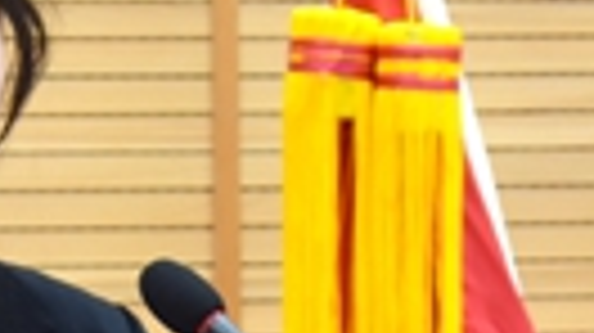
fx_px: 4737
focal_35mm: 301
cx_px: 122
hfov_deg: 7.2
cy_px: 351
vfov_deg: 4.0
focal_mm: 42
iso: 800
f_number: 4.8
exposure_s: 1/60
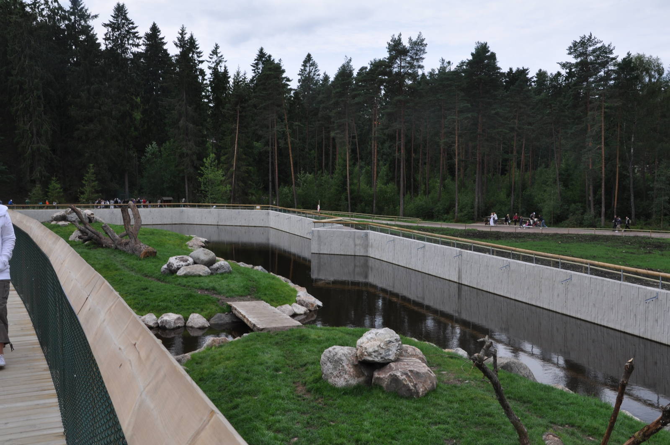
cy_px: 222
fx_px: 725
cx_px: 335
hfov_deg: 49.6
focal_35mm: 39
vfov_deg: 34.1
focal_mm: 26
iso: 200
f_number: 13
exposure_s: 1/160
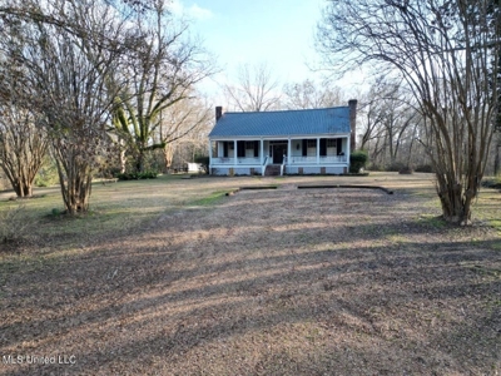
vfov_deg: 56.8
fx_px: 347
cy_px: 188
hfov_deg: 71.6
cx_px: 250
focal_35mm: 24
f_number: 1.7
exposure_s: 1/640
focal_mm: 6.72
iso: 140
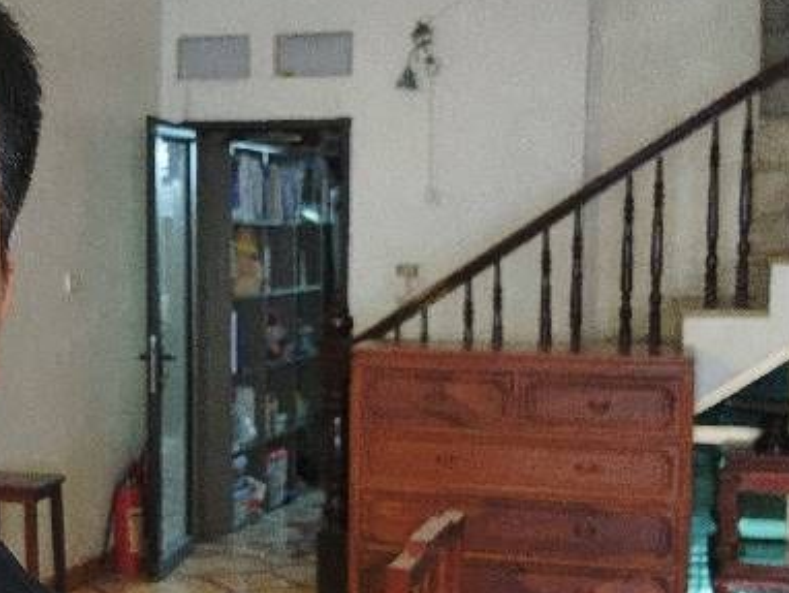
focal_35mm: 67
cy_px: 368
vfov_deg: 21.9
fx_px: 1528
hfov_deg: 28.2
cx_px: 138
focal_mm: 3.8
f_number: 2.2
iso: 320
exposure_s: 1/50.3
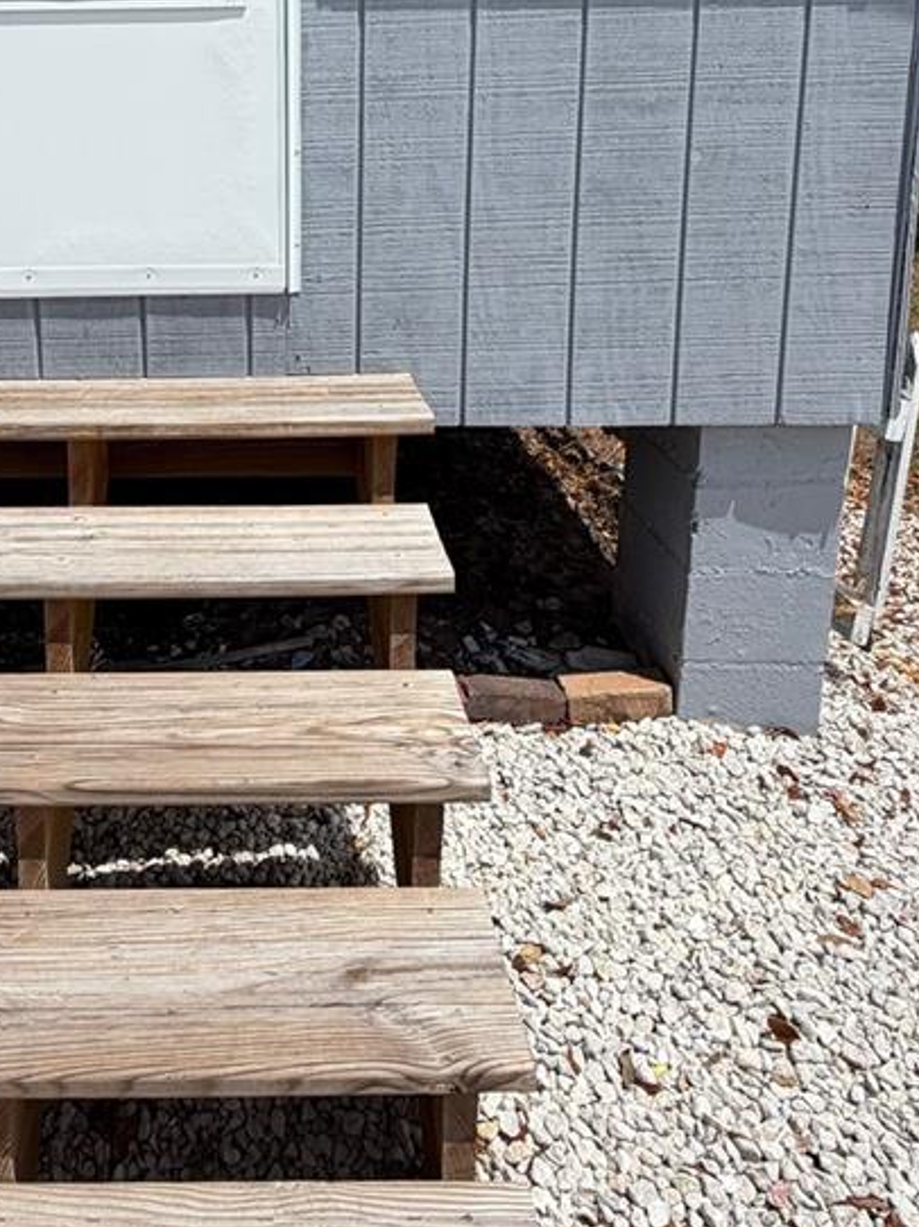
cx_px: 224
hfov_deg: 43.9
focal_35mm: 31
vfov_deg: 55.5
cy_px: 301
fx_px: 1098
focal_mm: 2.22
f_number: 2.2
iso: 20
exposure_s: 1/1211
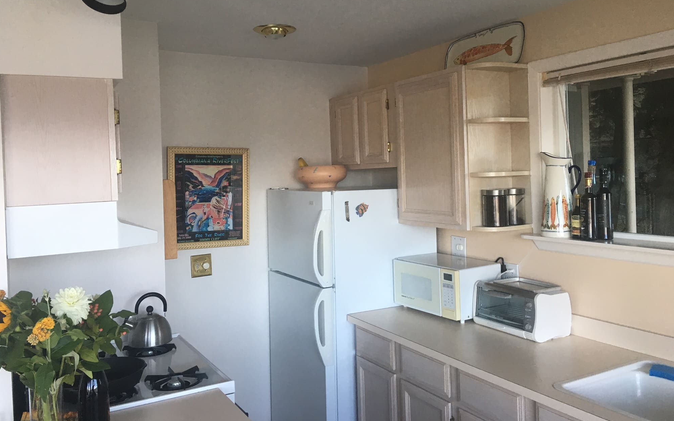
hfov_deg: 61.2
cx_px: 336
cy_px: 175
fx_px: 569
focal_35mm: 31
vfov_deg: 40.5
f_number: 2.2
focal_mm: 4.15
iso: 32
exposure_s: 1/30
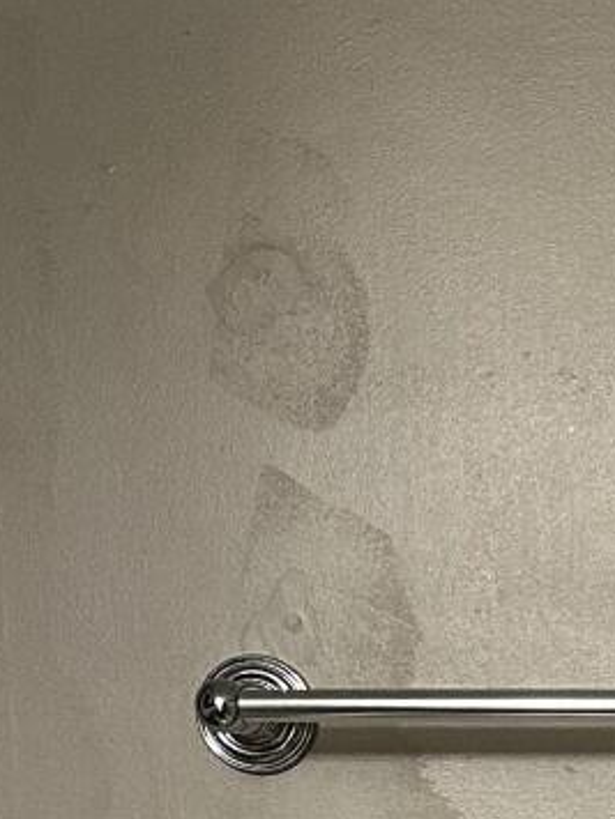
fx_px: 3198
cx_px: 1324
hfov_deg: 10.0
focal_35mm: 135
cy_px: 1396
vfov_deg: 13.4
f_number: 1.78
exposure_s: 1/60
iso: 200
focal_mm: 6.86
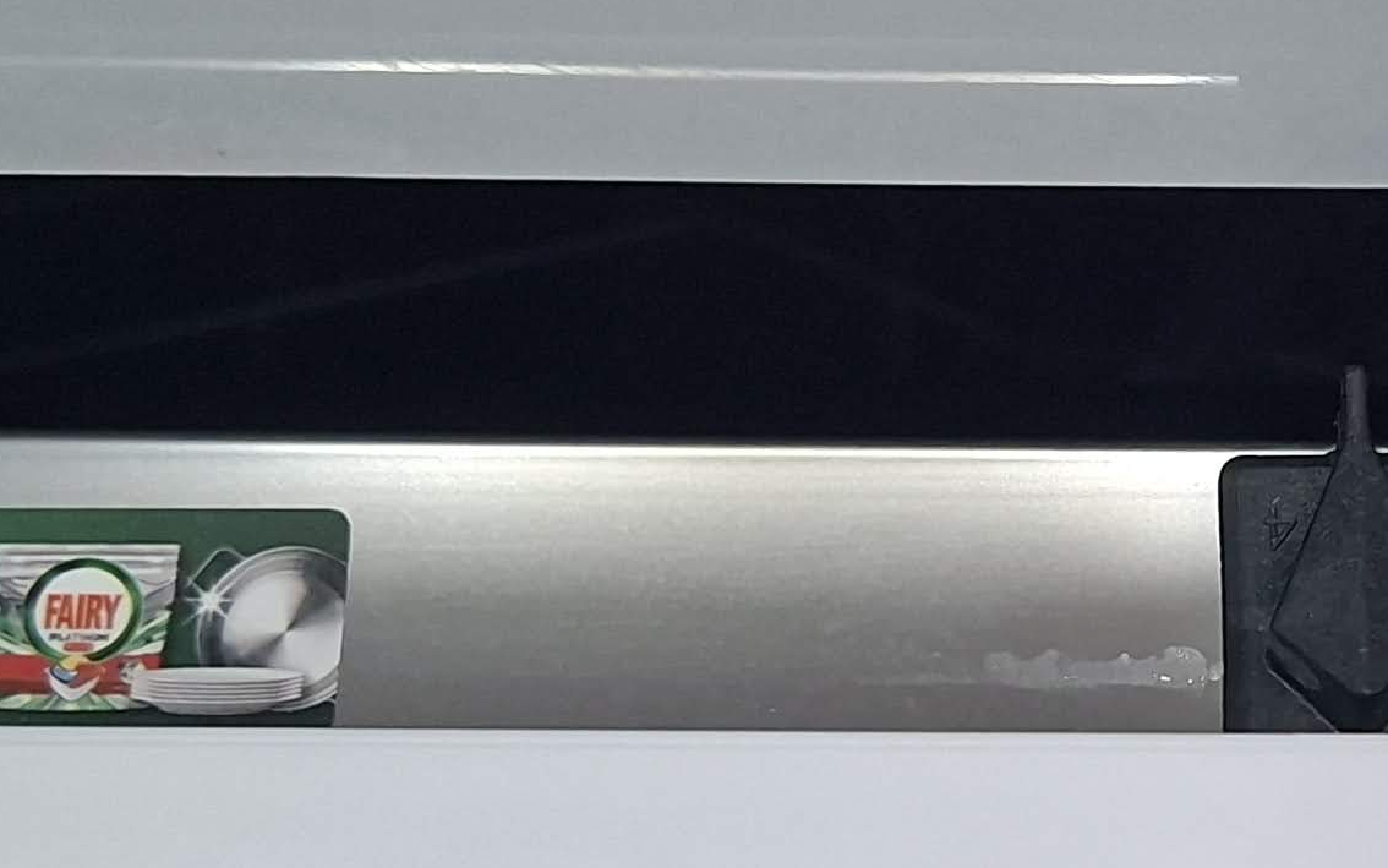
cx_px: 1274
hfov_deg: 23.4
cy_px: 869
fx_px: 3253
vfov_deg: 14.9
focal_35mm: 86
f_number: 1.8
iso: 250
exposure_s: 1/120
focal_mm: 5.54
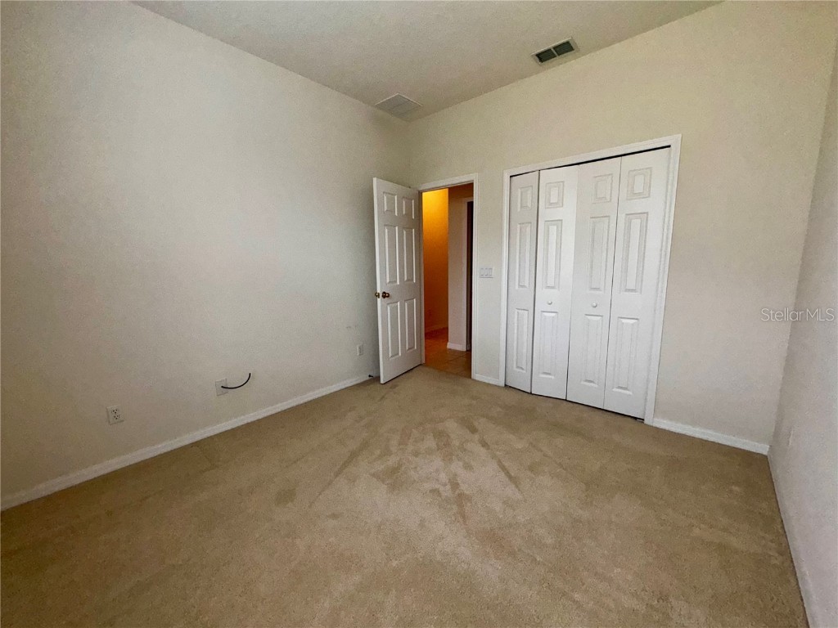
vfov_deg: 85.7
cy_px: 314
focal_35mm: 14
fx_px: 339
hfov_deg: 102.1
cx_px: 419
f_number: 2.2
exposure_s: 1/120
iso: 125
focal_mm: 2.22
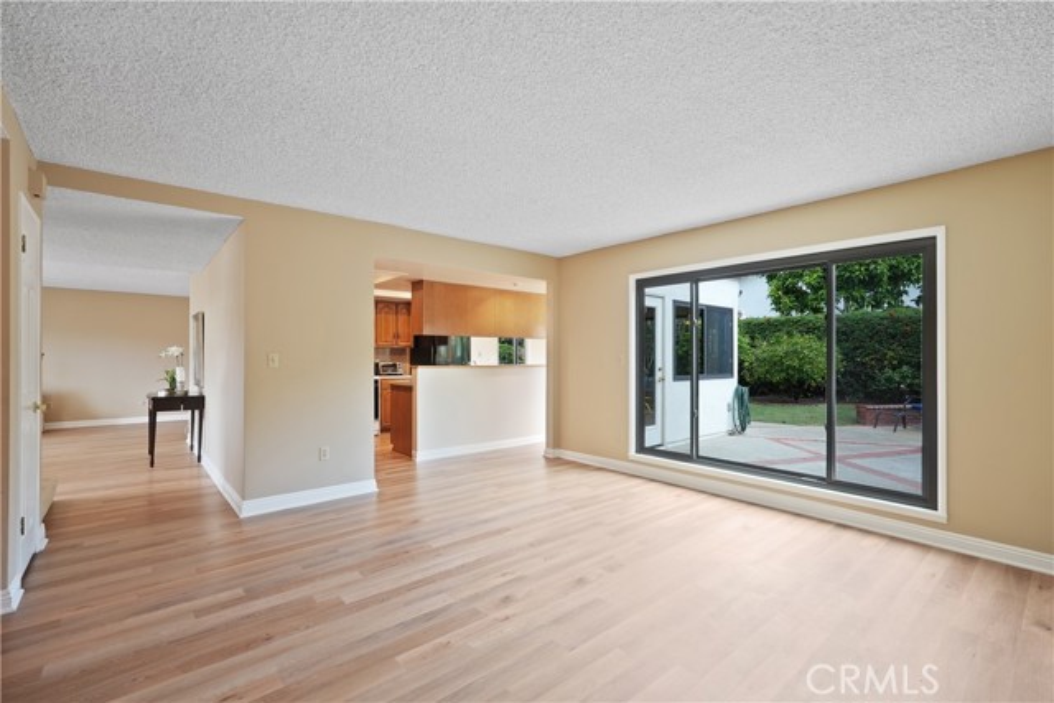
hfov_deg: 96.7
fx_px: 469
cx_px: 527
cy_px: 352
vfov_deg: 73.8
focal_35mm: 16
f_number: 4
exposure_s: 1/15
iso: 640
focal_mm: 16
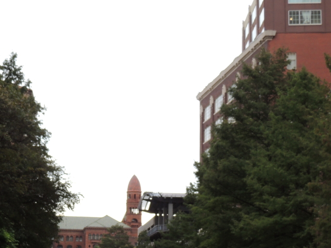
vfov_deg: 18.3
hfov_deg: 24.2
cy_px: 190
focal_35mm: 80
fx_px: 765
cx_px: 88
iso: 100
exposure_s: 1/100
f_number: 3.3
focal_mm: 7.1
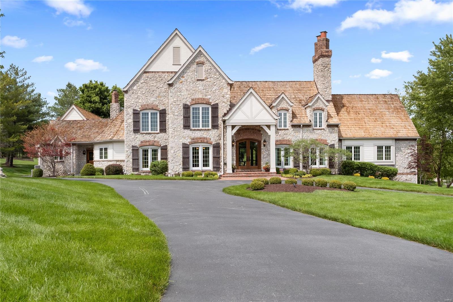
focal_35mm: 32
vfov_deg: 41.1
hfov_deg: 58.7
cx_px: 226
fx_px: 403
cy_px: 151
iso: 400
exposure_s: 1/1000
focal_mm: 16
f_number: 7.1
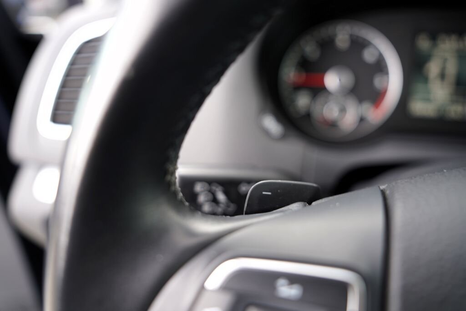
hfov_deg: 73.7
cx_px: 233
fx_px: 311
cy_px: 156
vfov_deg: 53.1
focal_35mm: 24
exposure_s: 1/40
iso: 100
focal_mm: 24
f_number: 3.2
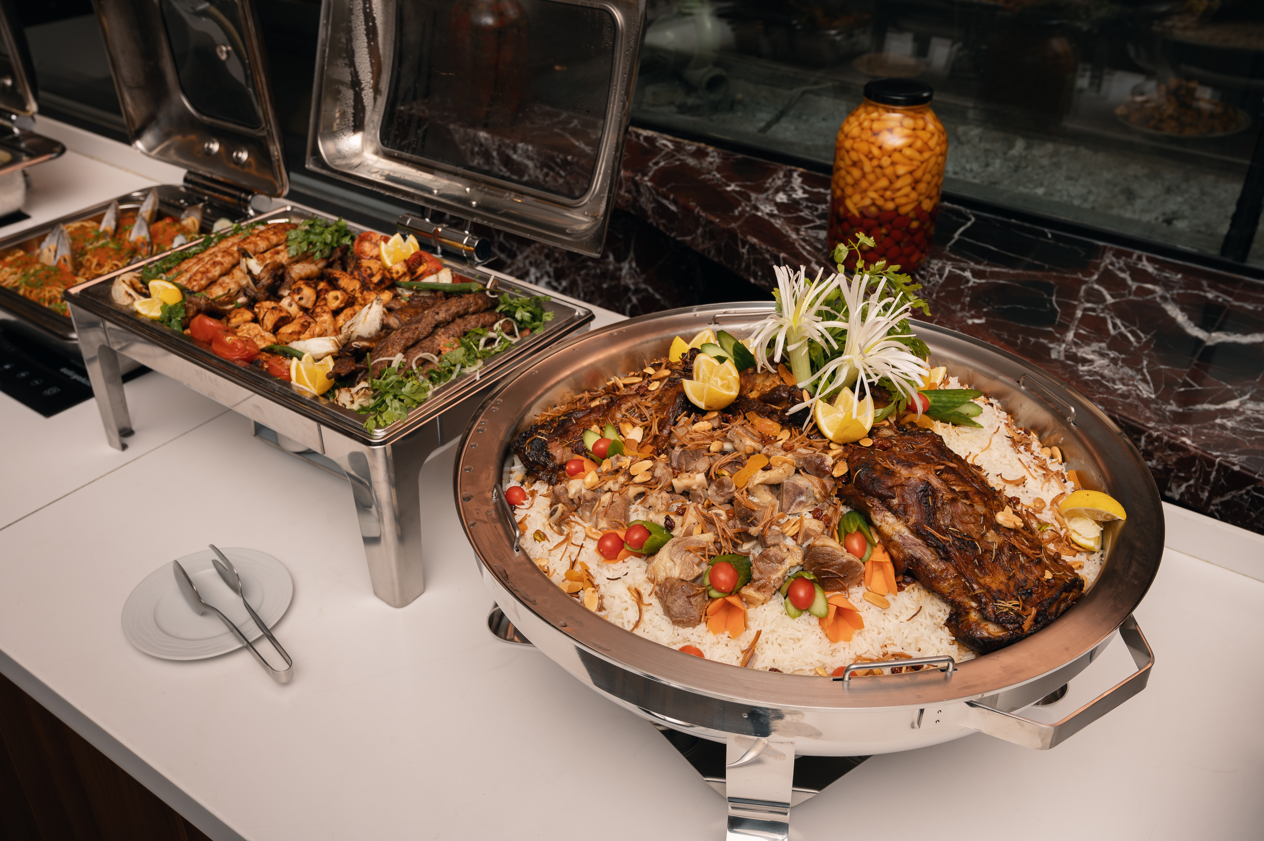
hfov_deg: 58.7
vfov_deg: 41.1
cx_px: 632
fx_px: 1123
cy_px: 420
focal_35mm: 32
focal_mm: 32
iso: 50
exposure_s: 1/100
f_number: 6.3
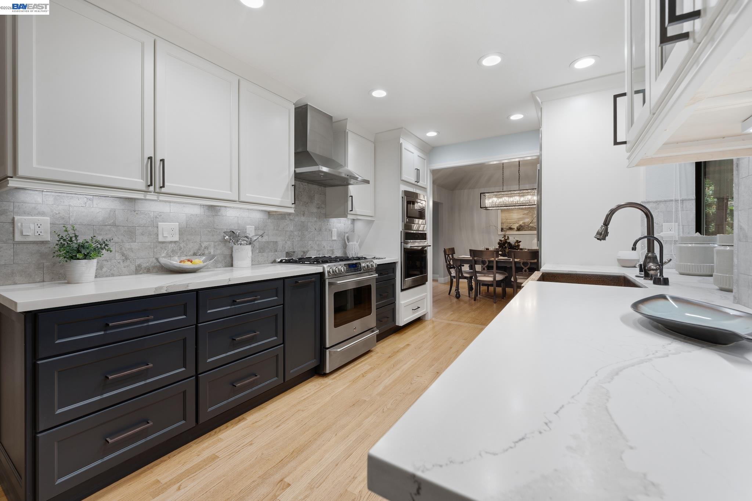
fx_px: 292
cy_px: 250
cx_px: 376
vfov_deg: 81.2
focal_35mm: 14
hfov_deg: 104.3
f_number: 9
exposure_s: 1/8
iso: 200
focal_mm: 14
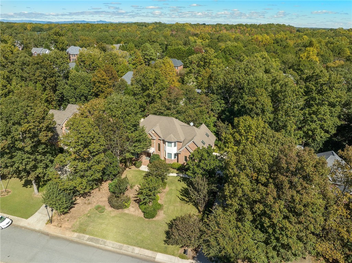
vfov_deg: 56.7
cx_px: 176
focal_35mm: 24
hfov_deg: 71.6
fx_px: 244
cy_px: 132
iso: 100
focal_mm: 12.29
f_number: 5
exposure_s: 1/60
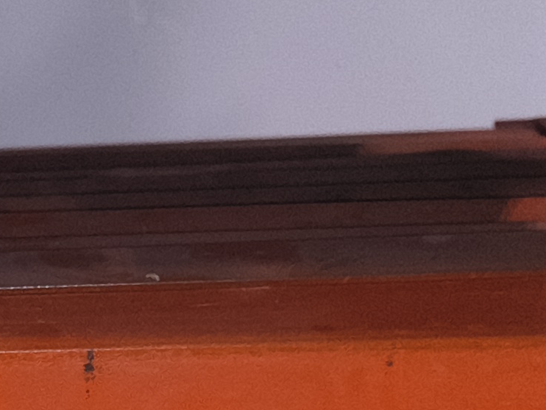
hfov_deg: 13.3
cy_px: 662
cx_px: -316
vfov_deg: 10.3
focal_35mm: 138
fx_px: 2177
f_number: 1.7
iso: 1020
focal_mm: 4.68
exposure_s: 1/50
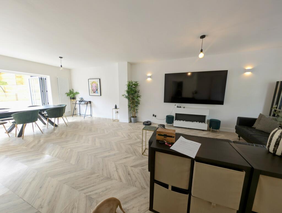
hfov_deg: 110.5
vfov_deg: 94.6
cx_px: 141
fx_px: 98
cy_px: 106
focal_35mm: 12
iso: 41
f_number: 1.95
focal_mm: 2.23
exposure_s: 1/46
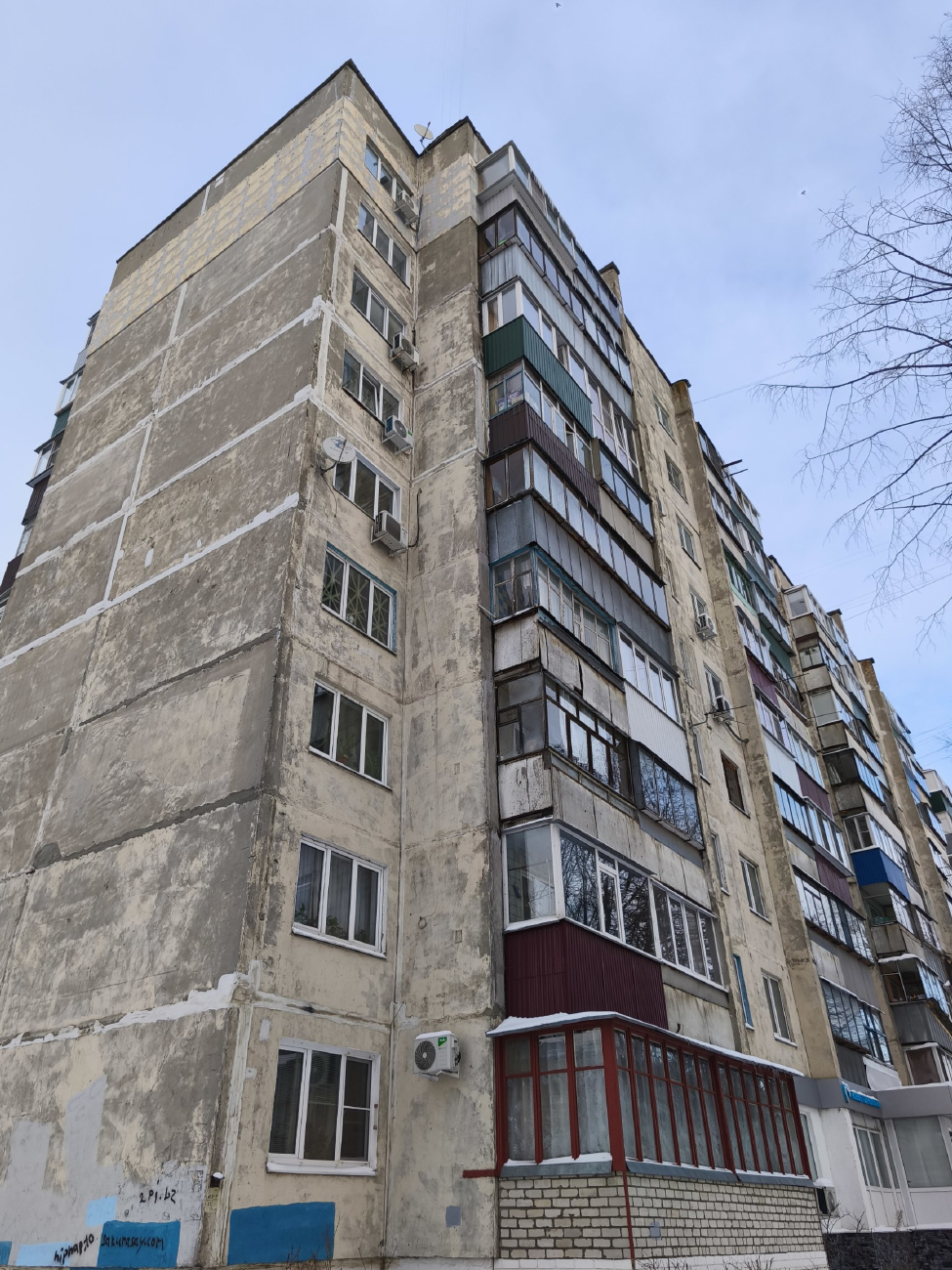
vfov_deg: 73.9
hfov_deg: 58.9
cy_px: 635
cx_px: 476
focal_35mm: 23
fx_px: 843
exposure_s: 1/882
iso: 80
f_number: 1.7
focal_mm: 5.35
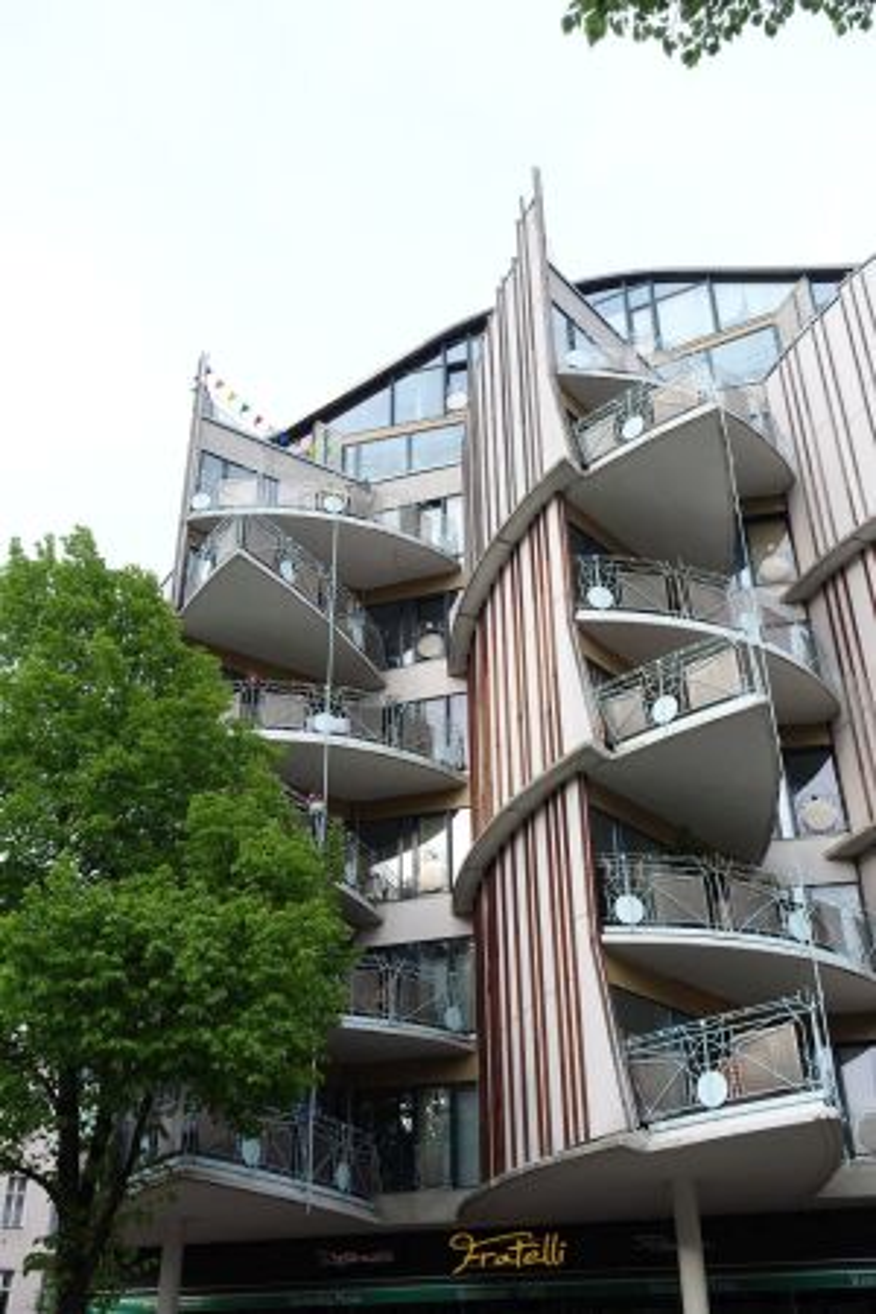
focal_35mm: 33
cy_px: 657
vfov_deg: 57.2
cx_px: 438
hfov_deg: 40.0
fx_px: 1204
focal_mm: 12.2
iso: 125
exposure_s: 1/200
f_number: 4
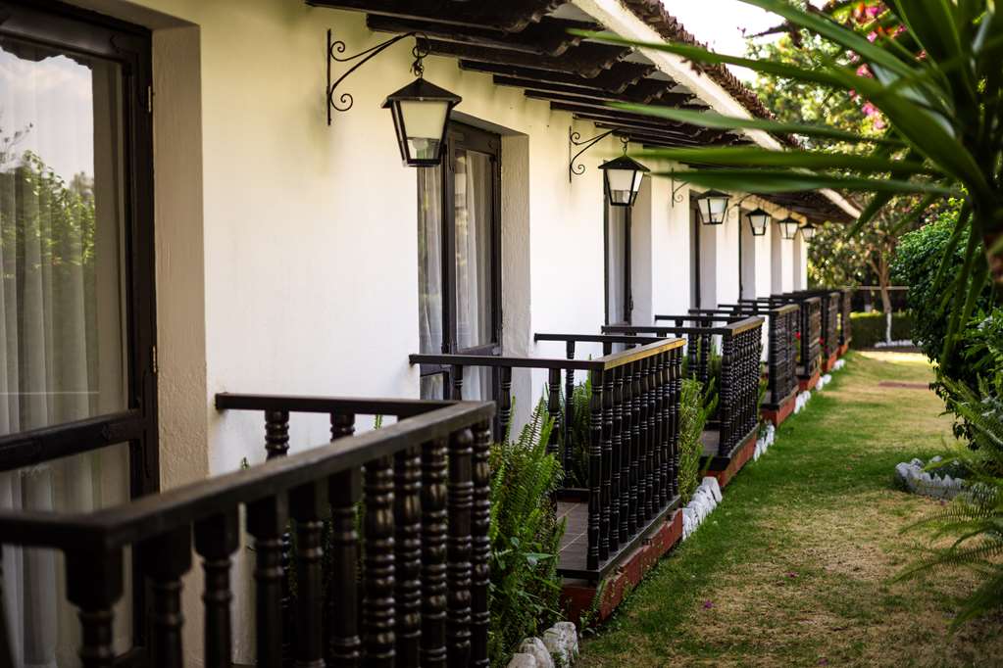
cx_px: 502
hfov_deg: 39.6
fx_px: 1393
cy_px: 334
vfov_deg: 27.0
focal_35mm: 50
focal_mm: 50
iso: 160
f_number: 1.8
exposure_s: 1/500
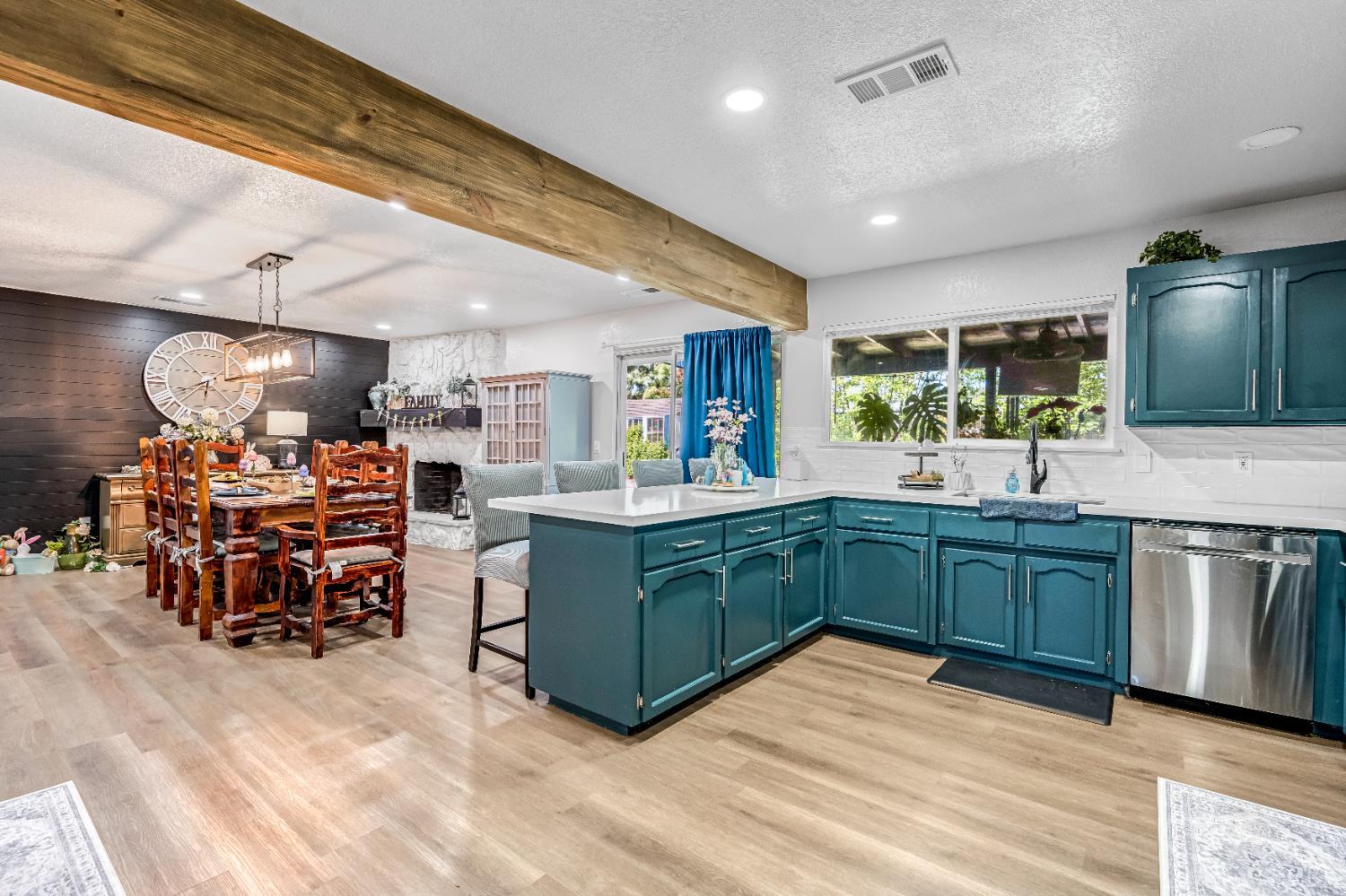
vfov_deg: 73.7
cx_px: 673
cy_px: 448
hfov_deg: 96.8
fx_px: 598
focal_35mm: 16
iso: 640
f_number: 7.1
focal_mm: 16
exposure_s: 1/3.33
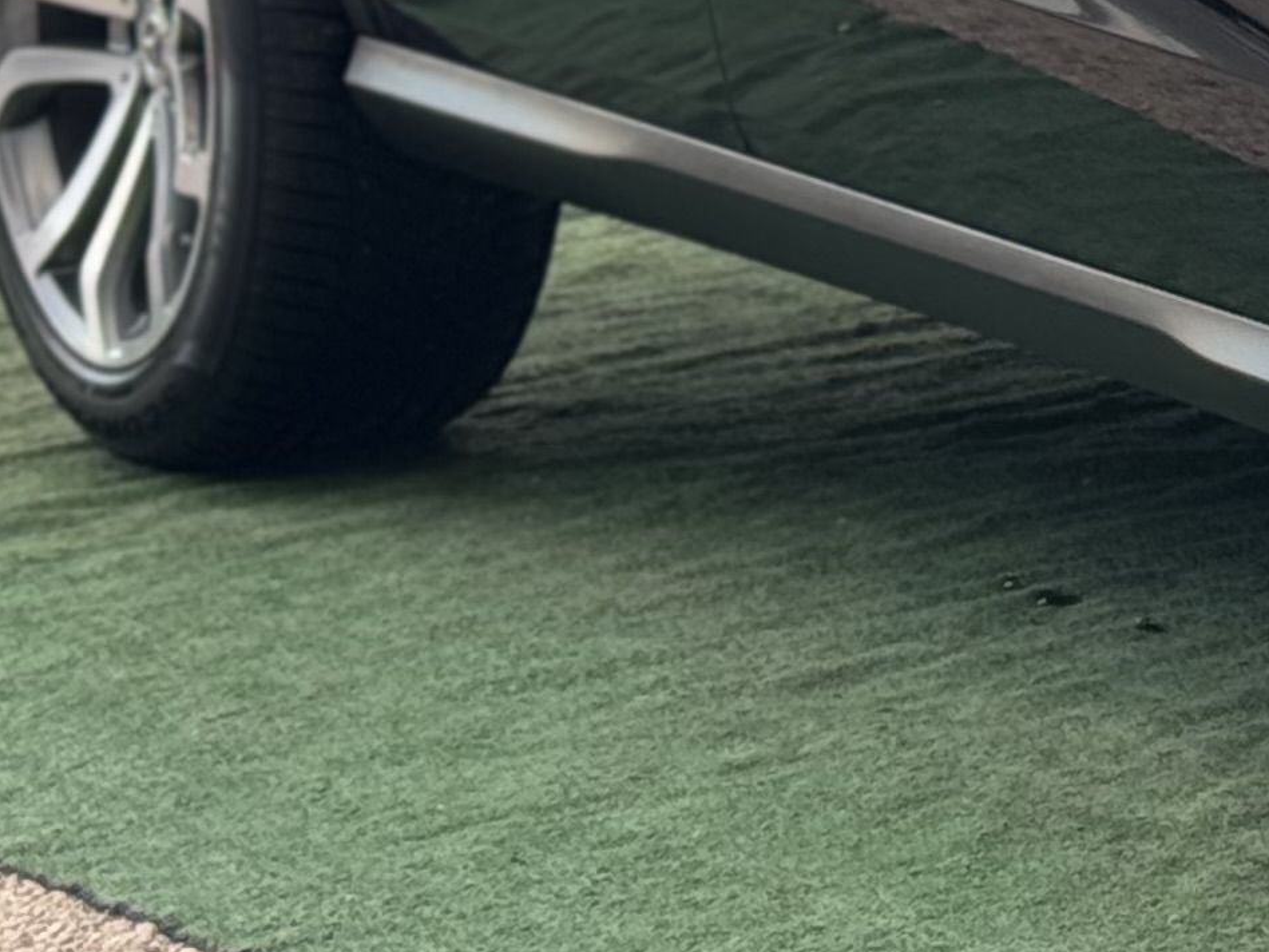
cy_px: -444
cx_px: 2222
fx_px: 7479
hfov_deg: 9.3
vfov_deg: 7.2
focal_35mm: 204
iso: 64
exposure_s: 1/172
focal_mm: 6.76
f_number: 1.78
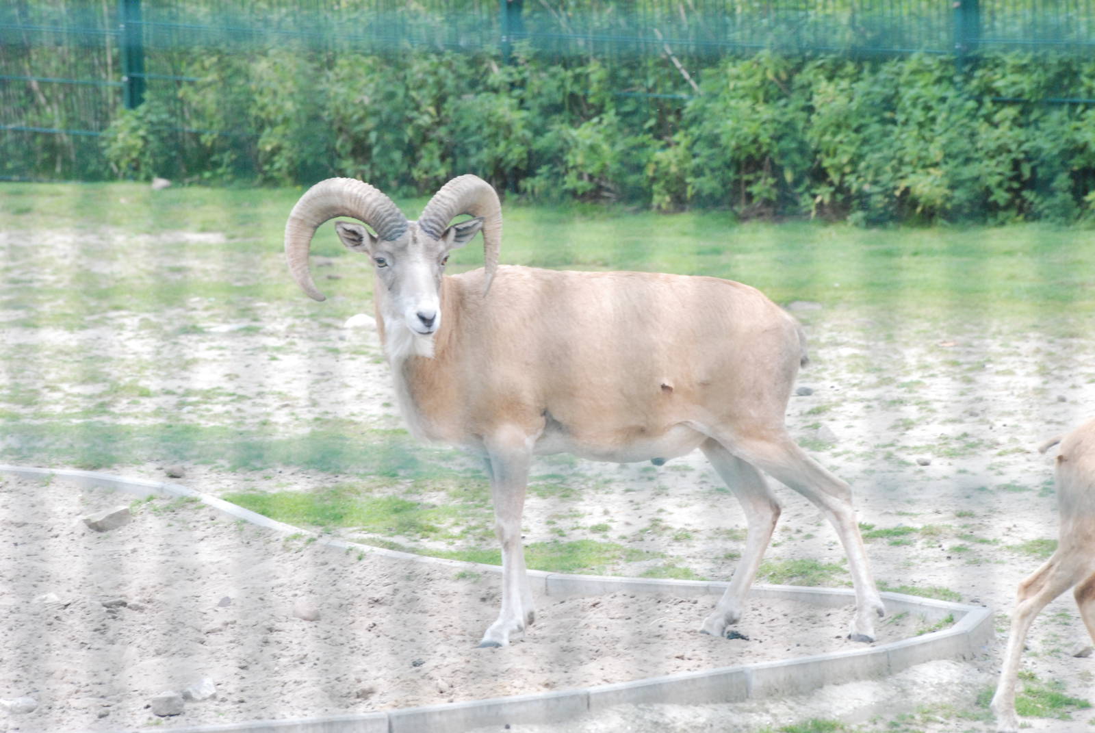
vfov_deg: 4.7
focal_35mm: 292
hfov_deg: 7.0
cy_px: 366
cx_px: 548
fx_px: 8907
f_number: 9
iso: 1600
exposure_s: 1/160
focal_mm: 195
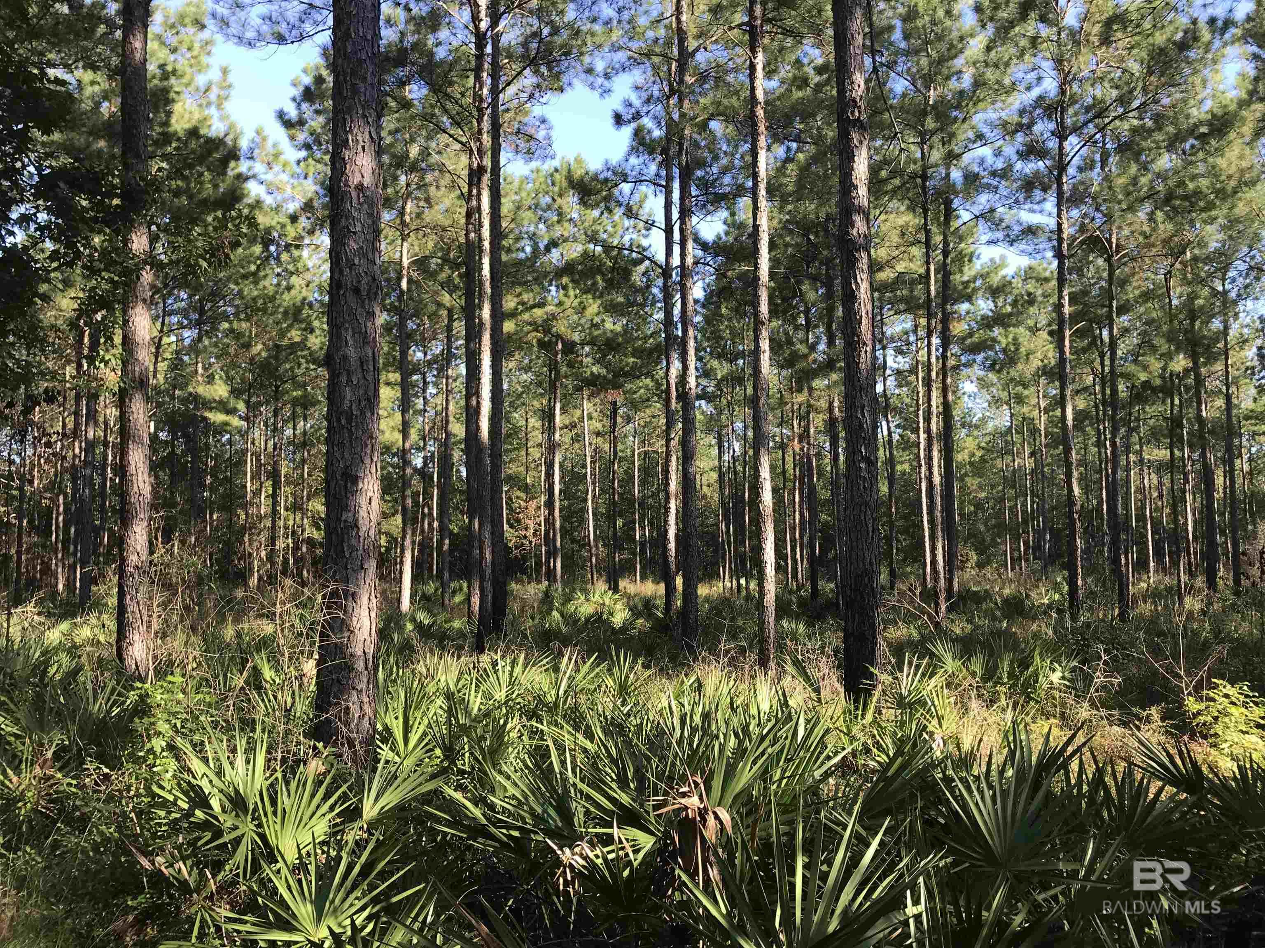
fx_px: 1023
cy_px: 474
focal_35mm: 28
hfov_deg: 63.4
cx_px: 632
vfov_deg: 49.7
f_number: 1.8
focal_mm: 3.99
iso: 20
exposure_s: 1/367
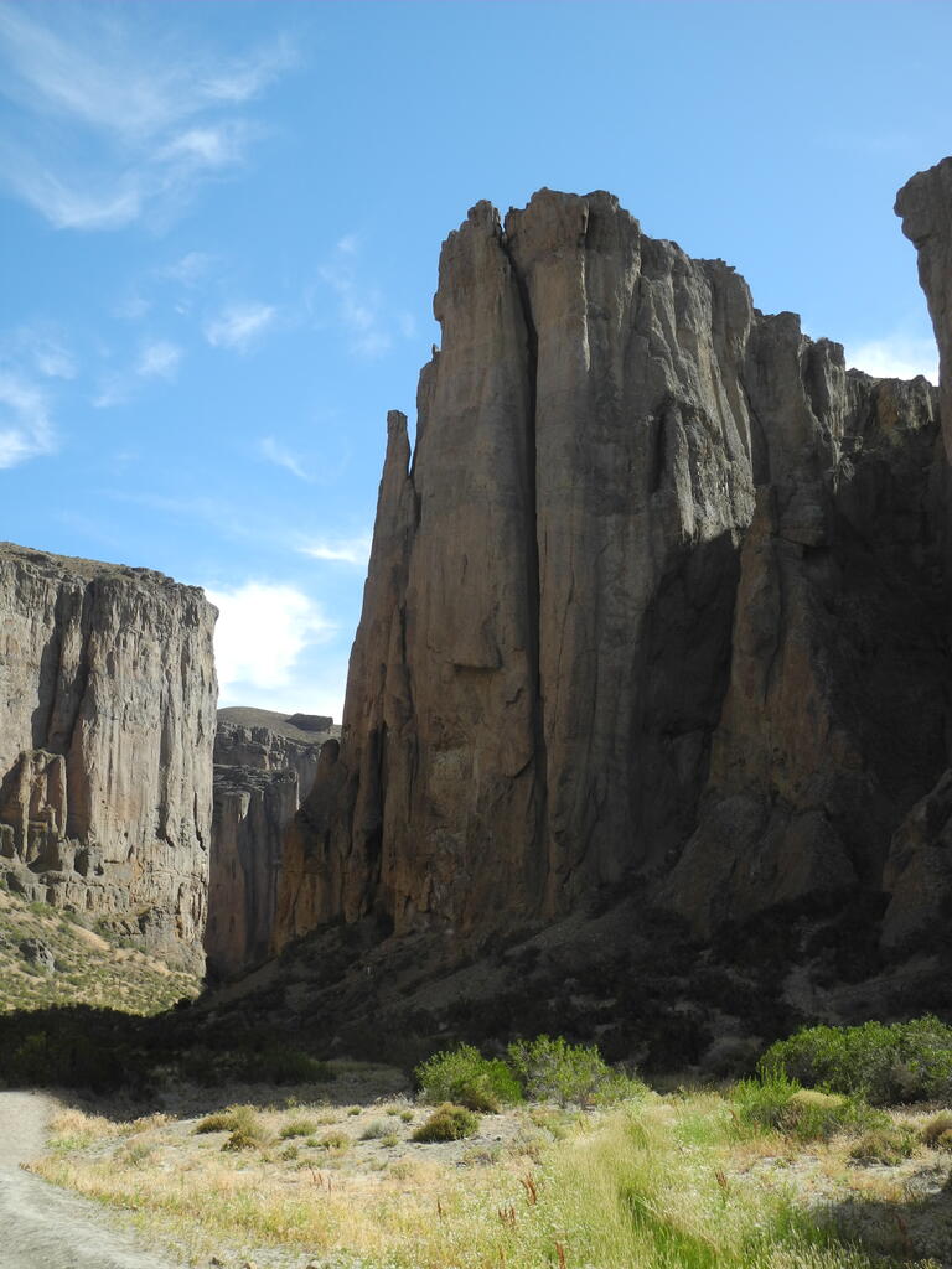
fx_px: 1503
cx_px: 476
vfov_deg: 45.8
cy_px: 634
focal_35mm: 41
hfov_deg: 35.1
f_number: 3.2
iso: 100
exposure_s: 1/1000
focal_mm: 8.8
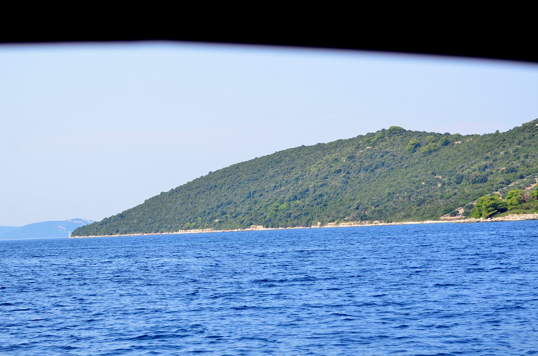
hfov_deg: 19.5
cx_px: 269
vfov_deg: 13.0
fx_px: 1565
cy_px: 178
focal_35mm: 105
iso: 100
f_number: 4.5
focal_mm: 70
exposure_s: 1/400
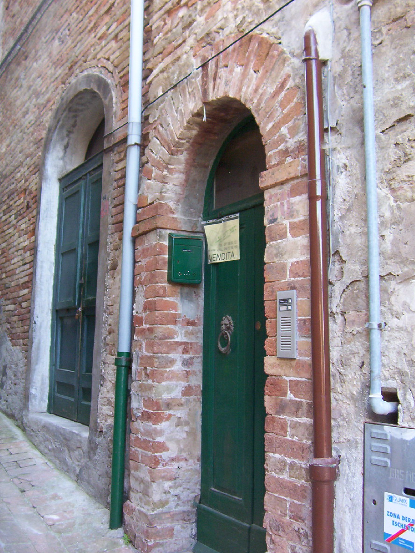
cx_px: 208
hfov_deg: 39.7
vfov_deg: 51.4
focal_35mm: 36
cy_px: 276
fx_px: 575
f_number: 2.76
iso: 100
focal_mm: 5.54
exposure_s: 1/50.4
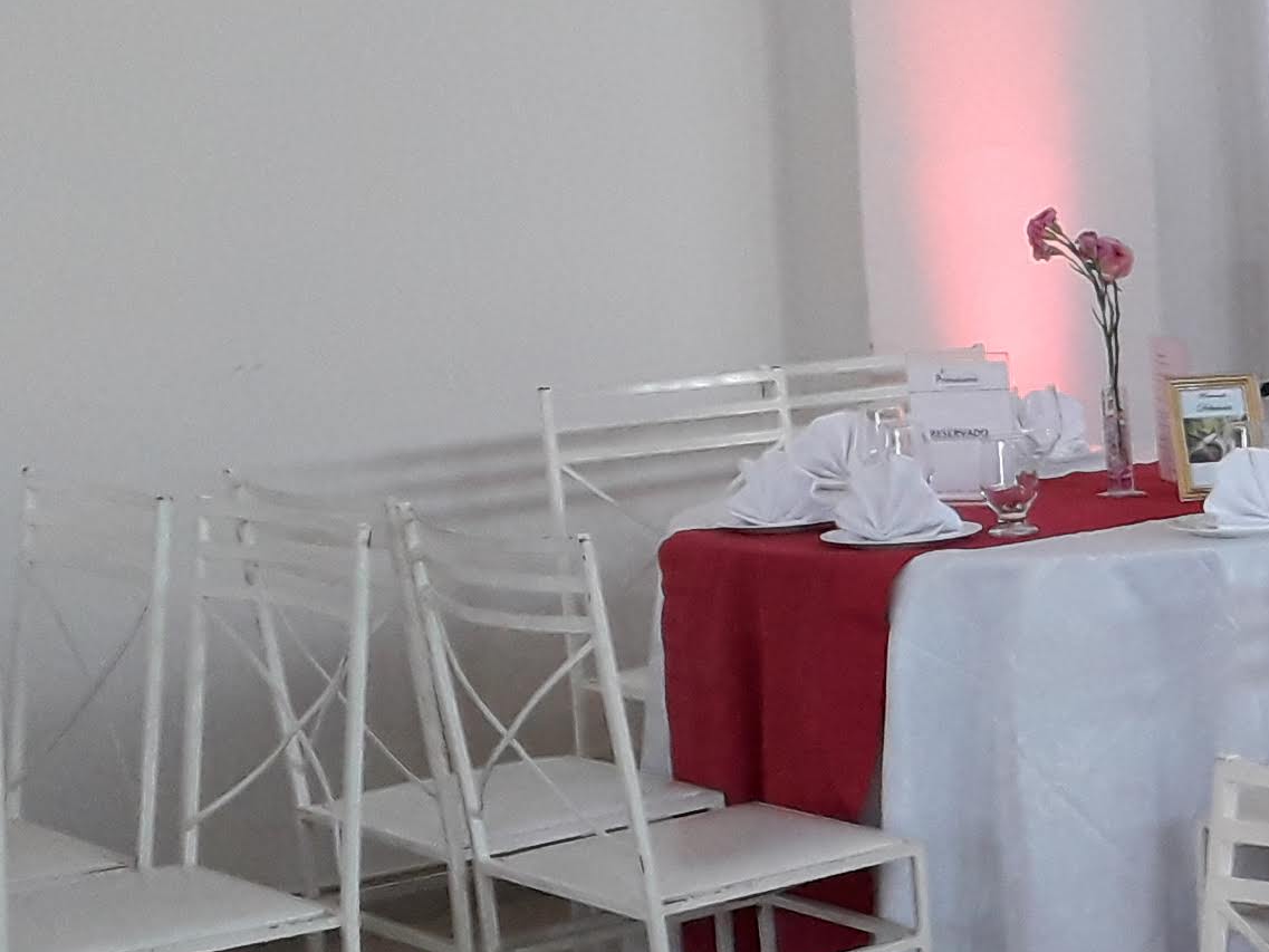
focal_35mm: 98
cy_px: 565
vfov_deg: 15.1
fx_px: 3593
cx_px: 2000
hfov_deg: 17.6
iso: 125
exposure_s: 1/50
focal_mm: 3.6
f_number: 1.9
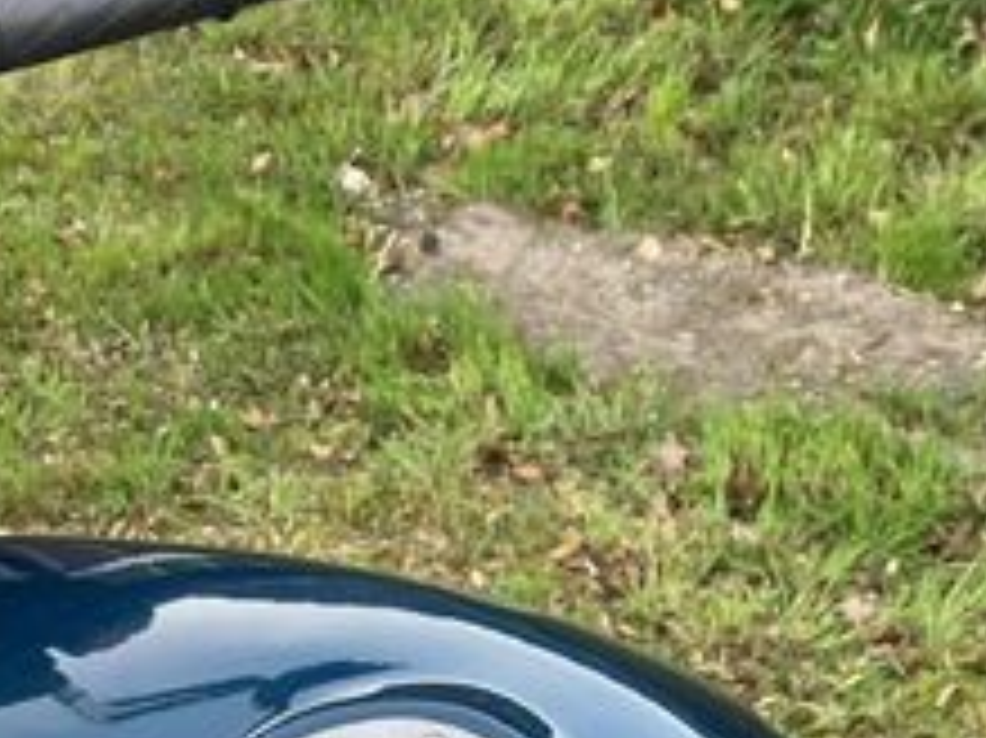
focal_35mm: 82
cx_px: 347
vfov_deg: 17.1
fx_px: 2334
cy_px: 896
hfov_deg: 23.8
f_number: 1.8
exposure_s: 1/121
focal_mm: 3.99
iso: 50
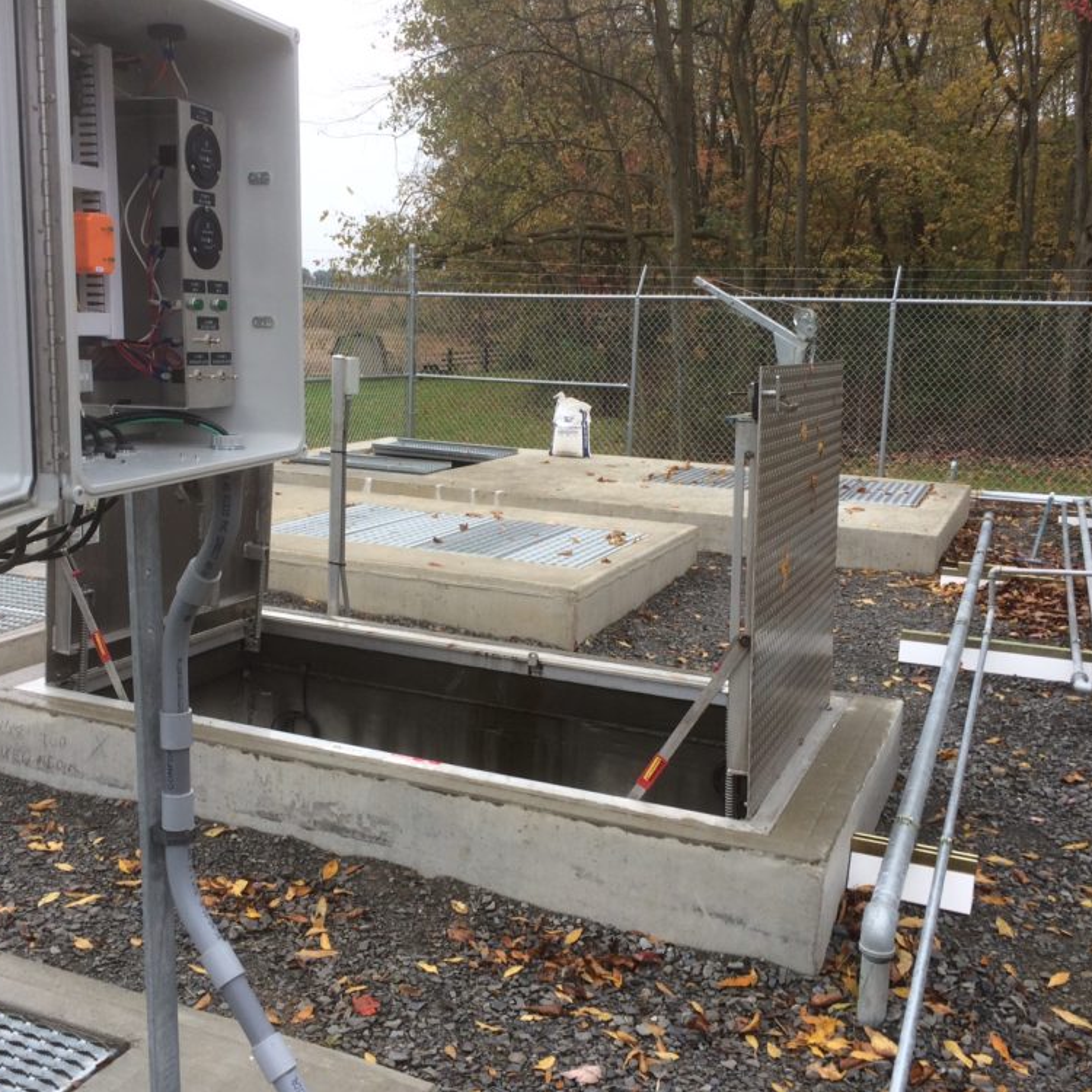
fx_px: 1249
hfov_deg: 47.1
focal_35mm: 35
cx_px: 469
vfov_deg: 47.2
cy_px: 558
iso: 32
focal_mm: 4.15
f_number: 2.2
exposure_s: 1/289
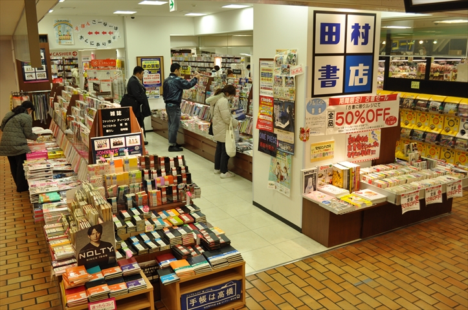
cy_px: 155
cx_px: 234
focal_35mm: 33
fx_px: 428
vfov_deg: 39.9
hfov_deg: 57.3
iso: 400
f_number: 5
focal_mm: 22
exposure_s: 1/100
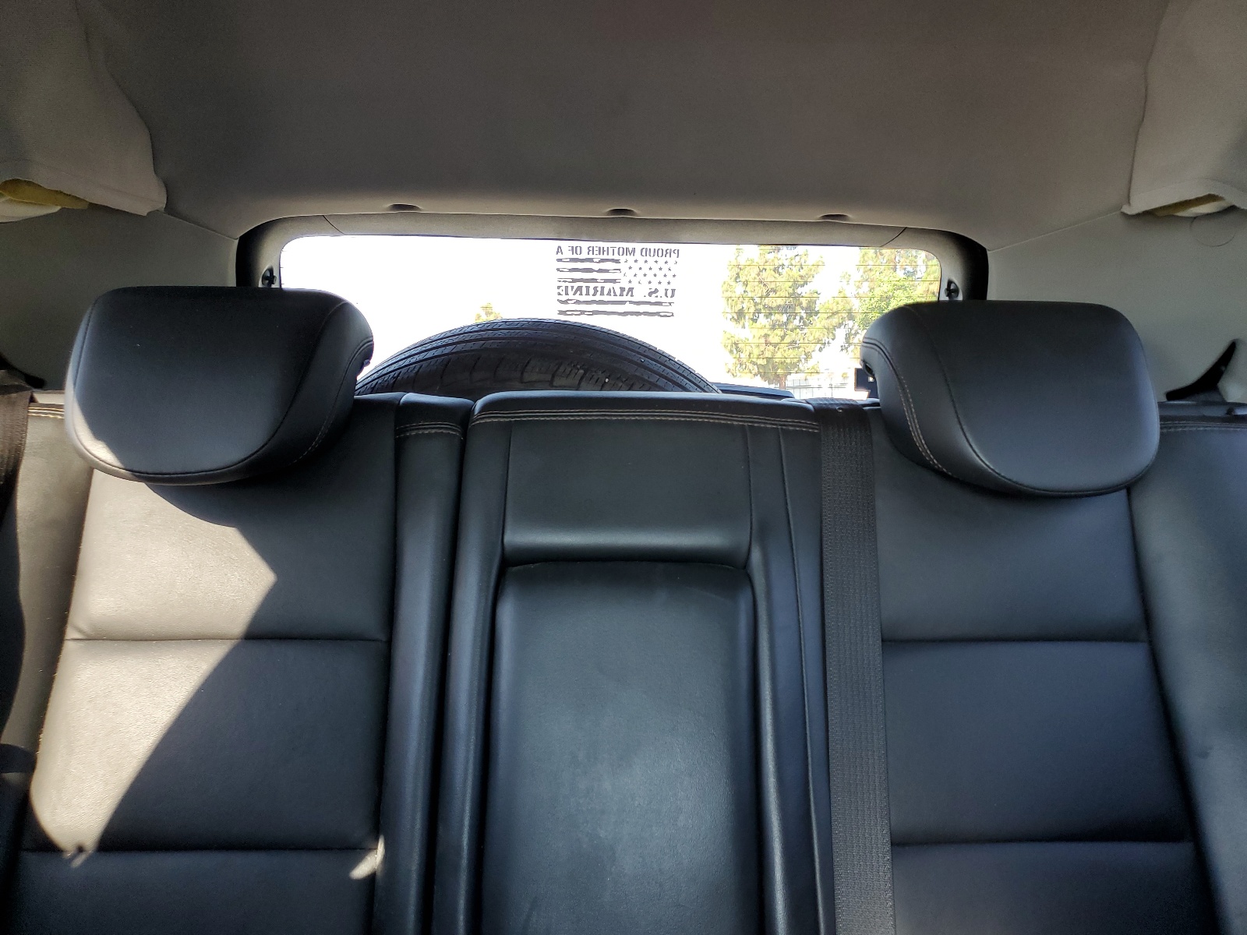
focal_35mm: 26
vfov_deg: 53.1
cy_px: 468
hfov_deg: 67.3
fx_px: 937
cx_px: 624
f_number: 1.5
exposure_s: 1/120
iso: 75
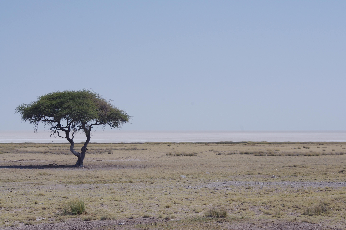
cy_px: 116
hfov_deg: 18.6
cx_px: 177
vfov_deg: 12.4
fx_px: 1056
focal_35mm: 110
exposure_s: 1/1000
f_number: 11
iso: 400
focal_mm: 70
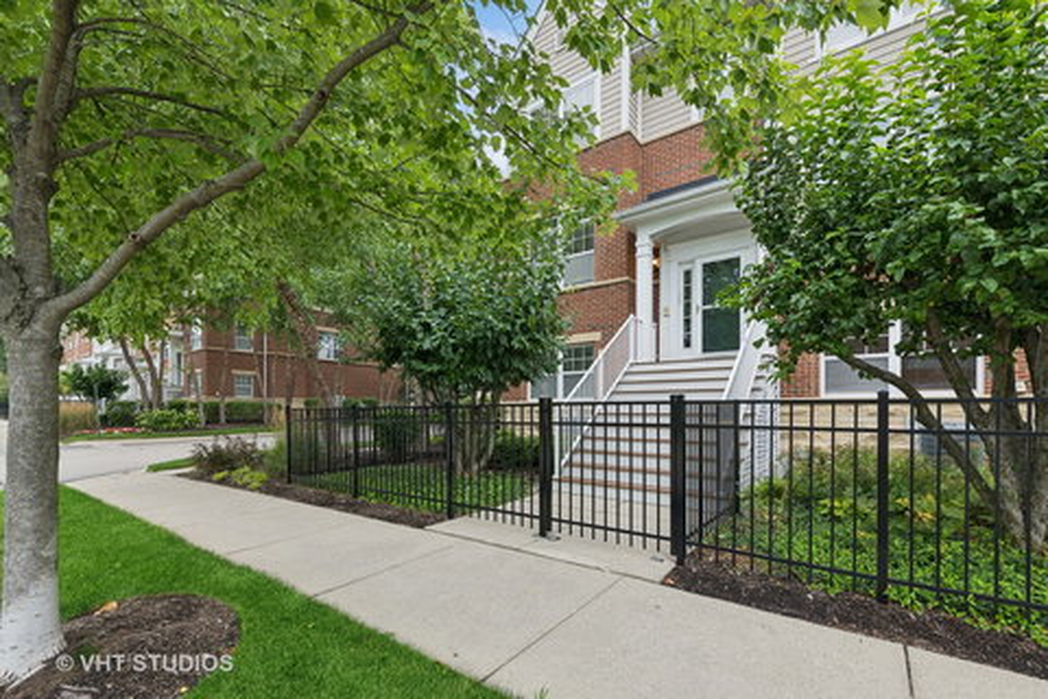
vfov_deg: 81.2
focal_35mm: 14
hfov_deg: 104.3
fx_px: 408
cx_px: 524
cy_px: 350
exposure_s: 1/30
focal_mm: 14
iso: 200
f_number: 9.5
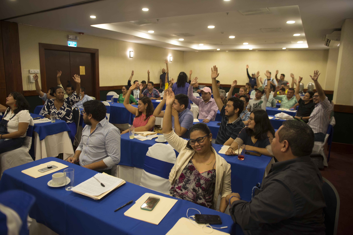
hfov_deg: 73.7
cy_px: 118
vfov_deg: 53.2
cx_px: 176
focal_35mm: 24
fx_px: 235
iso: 1000
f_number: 2.8
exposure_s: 1/80
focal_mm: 24
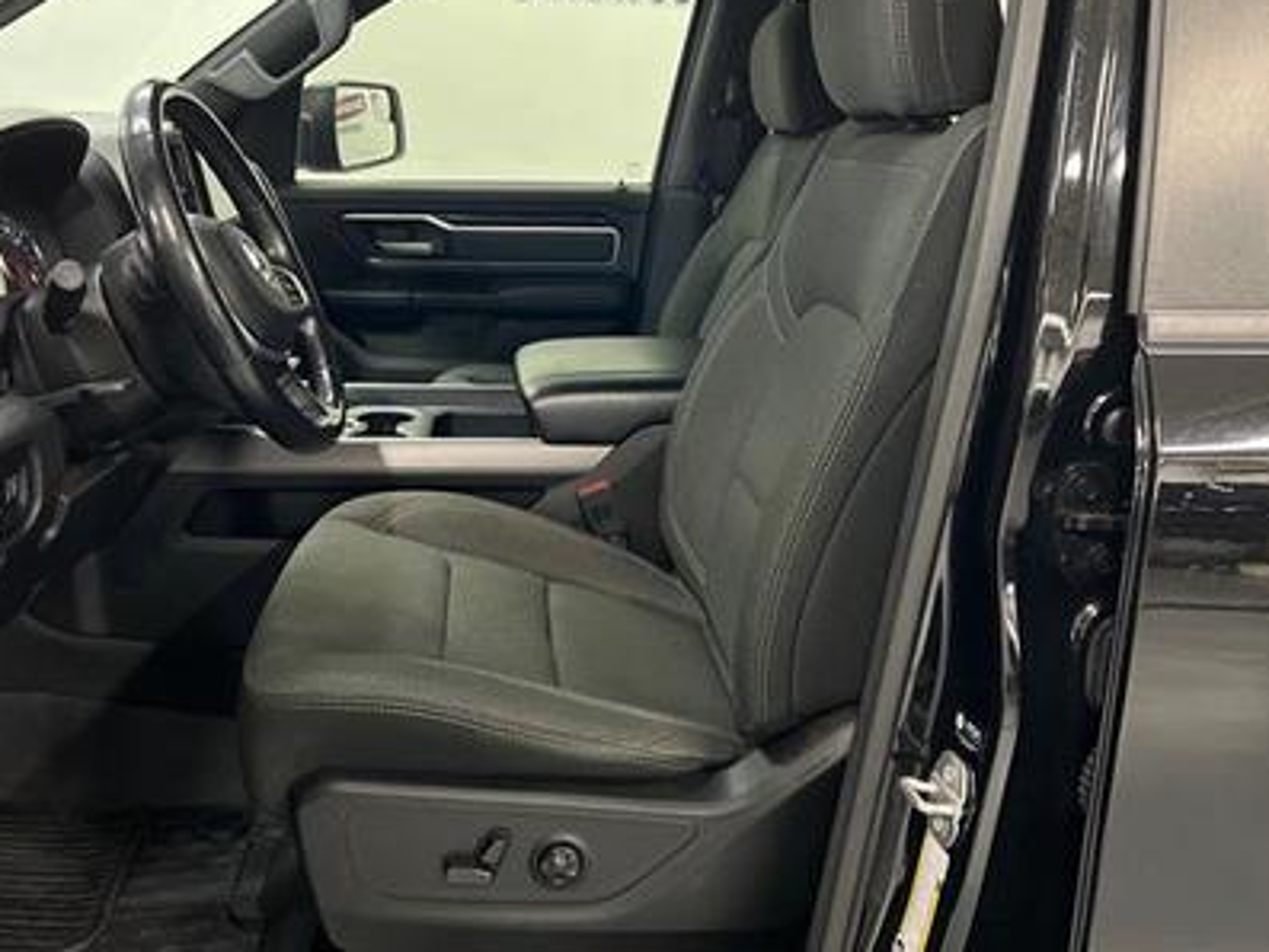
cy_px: 431
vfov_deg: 42.9
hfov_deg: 55.3
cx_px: 588
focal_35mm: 33
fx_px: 1210
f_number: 1.5
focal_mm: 5.7
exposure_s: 1/30
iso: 500
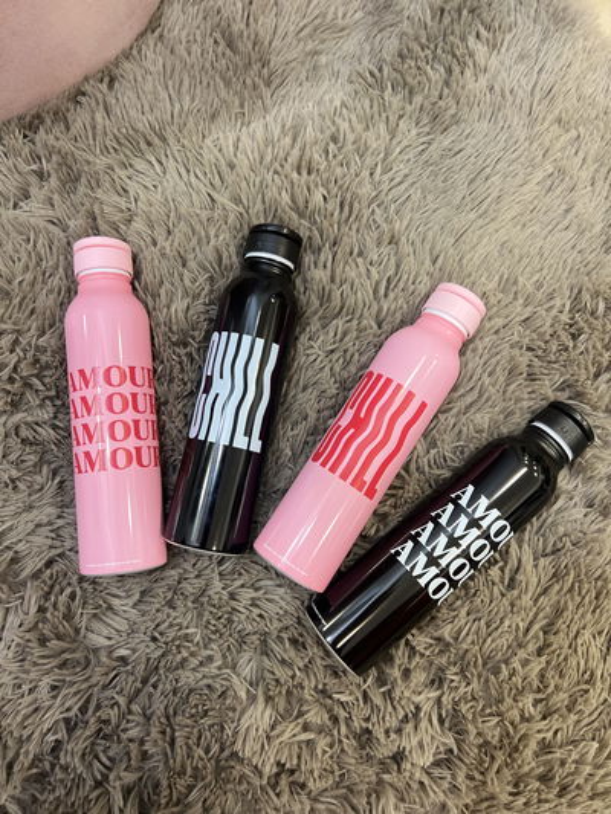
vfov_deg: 67.3
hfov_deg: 53.1
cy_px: 407
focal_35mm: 26
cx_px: 306
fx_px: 612
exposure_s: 1/50
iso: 160
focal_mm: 5.7
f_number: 1.5
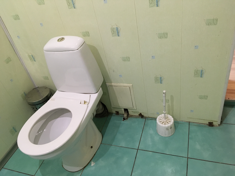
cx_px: 118
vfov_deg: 48.2
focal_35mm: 29
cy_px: 88
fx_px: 197
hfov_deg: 61.7
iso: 200
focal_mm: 4.15
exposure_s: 1/20
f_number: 2.2
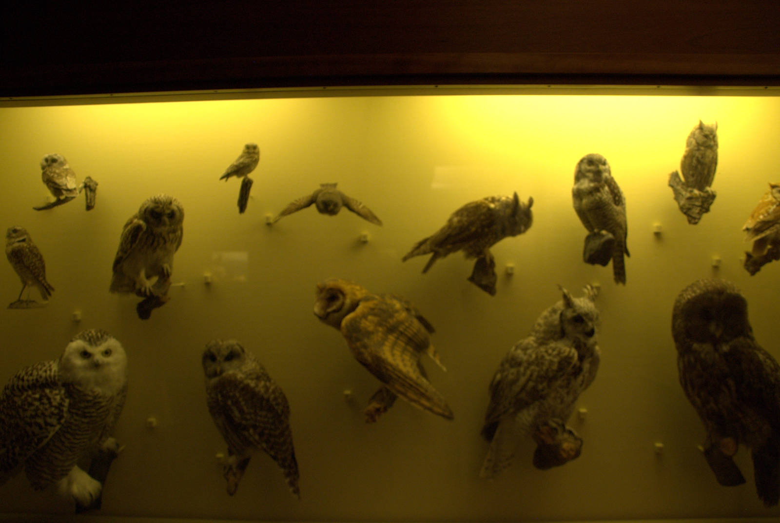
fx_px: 586
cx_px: 390
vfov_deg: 48.1
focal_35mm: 27
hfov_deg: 67.3
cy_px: 262
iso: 1000
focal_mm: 18
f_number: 3.5
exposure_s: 1/30
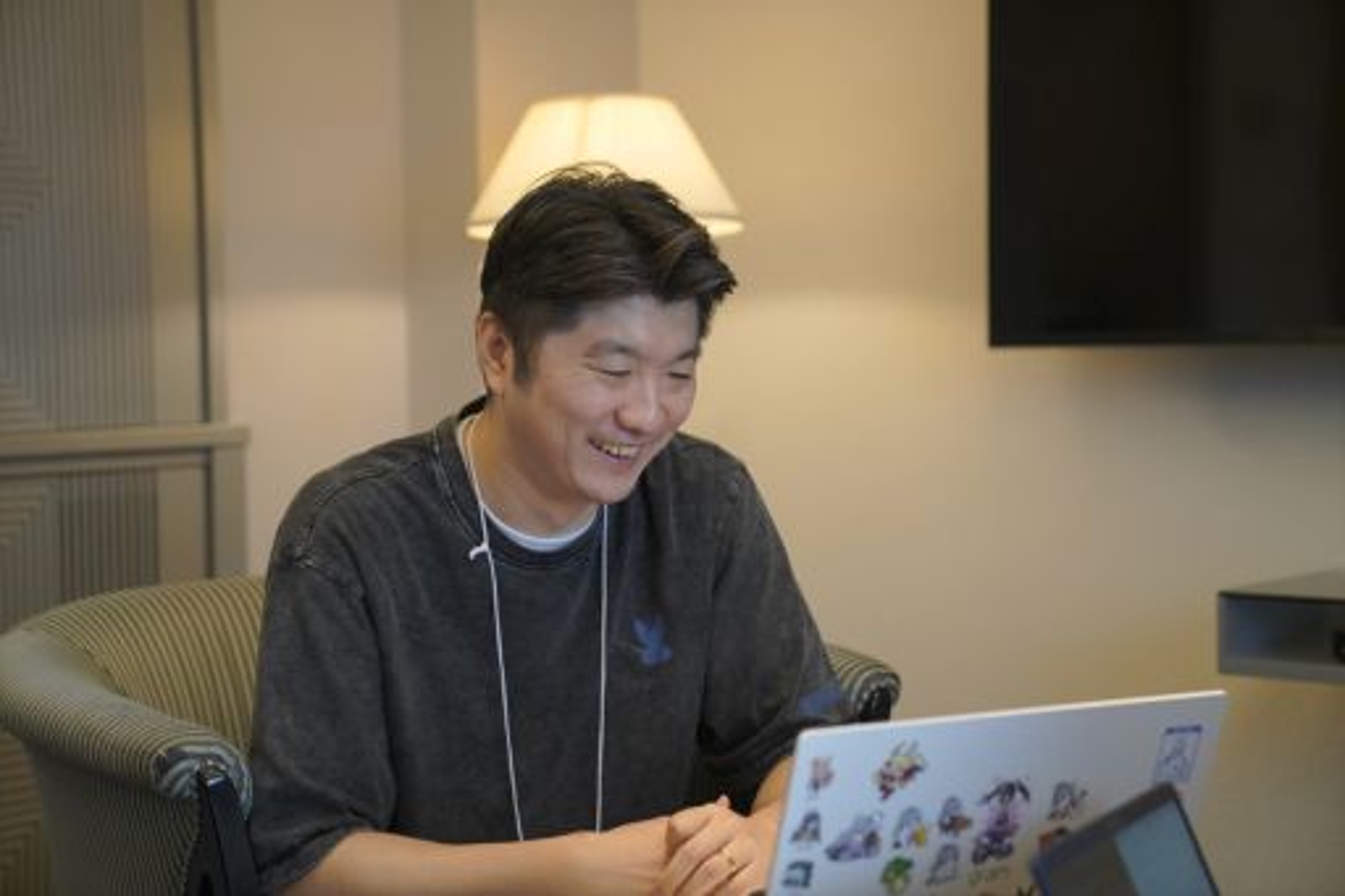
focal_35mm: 70
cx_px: 672
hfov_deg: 28.9
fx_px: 2614
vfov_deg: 19.4
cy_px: 448
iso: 1000
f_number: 2.8
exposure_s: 1/160
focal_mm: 70
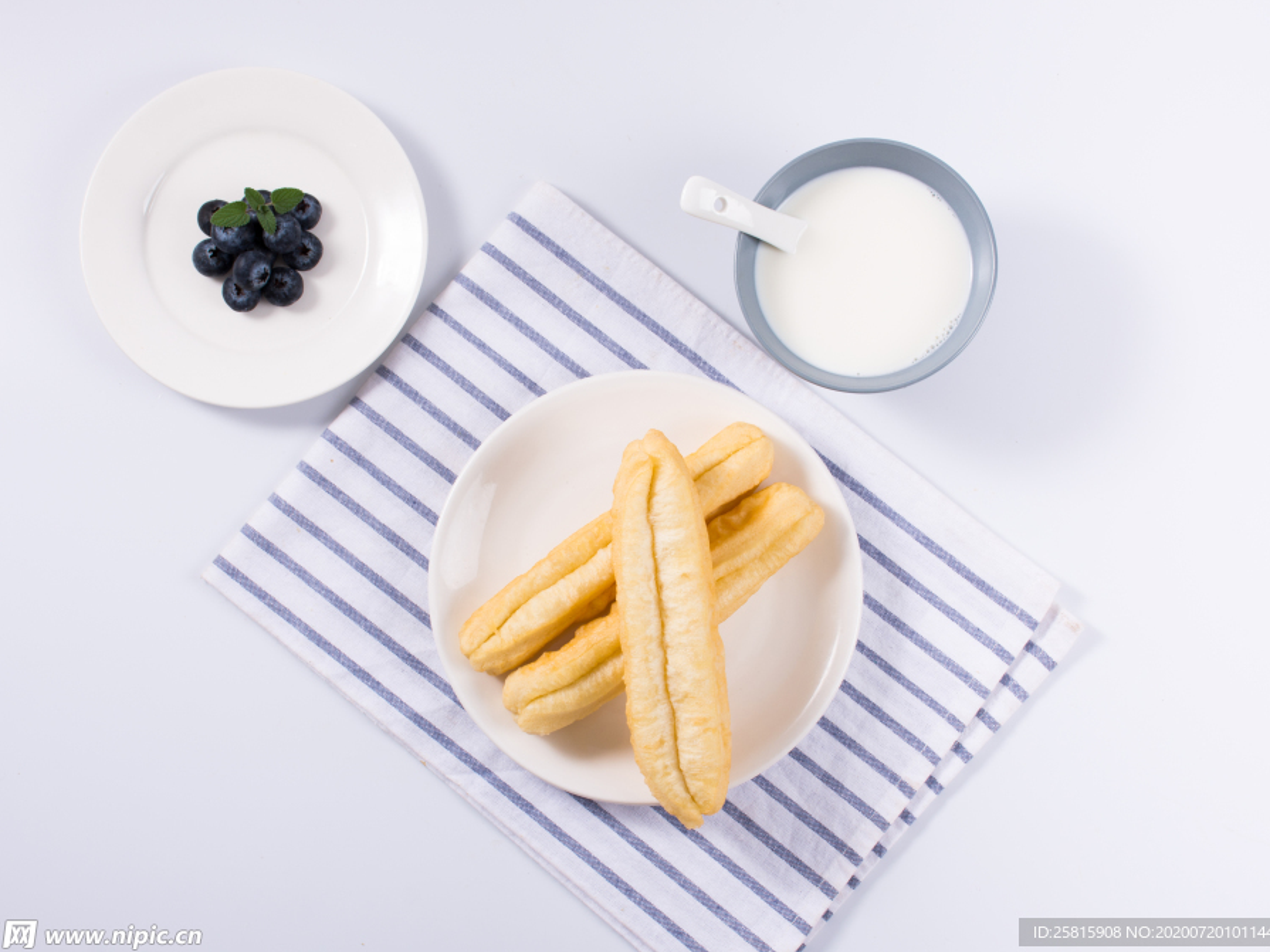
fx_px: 2421
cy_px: 476
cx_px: 629
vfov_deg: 22.2
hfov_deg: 29.4
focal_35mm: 66
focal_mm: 40
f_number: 9
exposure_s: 1/160
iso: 100
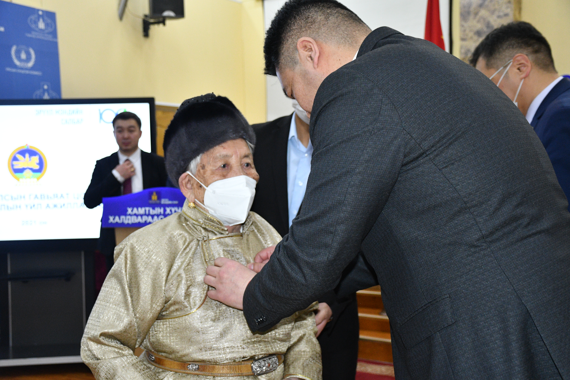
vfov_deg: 29.9
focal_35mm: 45
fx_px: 712
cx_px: 285
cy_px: 190
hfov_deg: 43.6
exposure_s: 1/125
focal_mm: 30
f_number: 4.5
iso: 2000
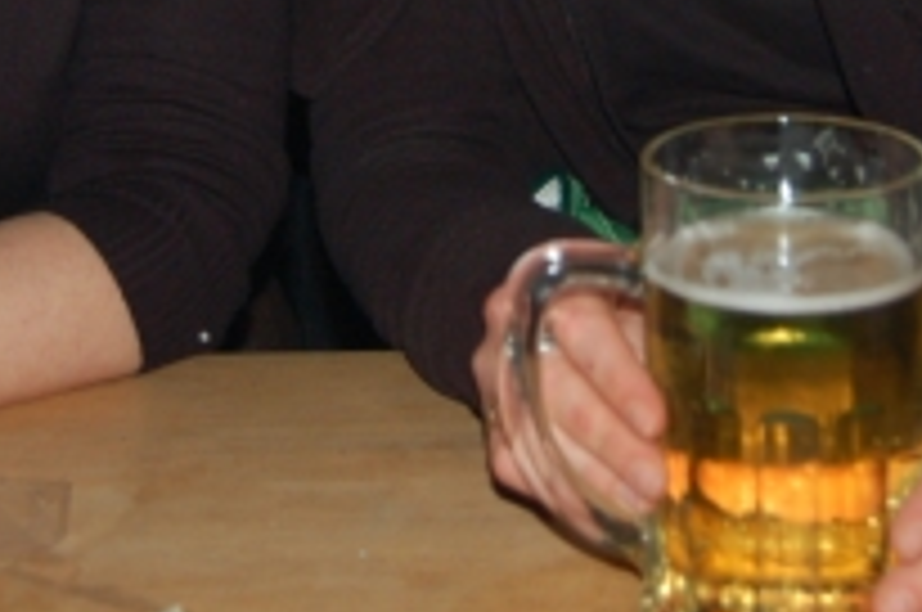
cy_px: -225
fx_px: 2250
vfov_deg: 14.7
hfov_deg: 23.1
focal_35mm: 88
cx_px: 400
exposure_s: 1/60
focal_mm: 20
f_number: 3.8
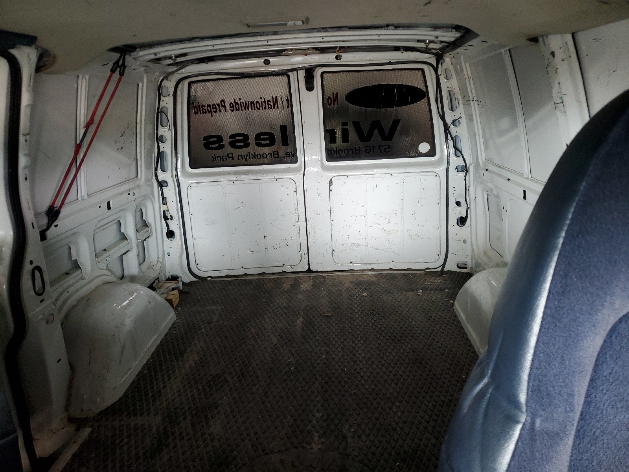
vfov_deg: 53.1
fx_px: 472
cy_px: 236
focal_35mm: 26
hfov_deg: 67.3
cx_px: 314
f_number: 1.5
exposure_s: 1/60.2
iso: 172
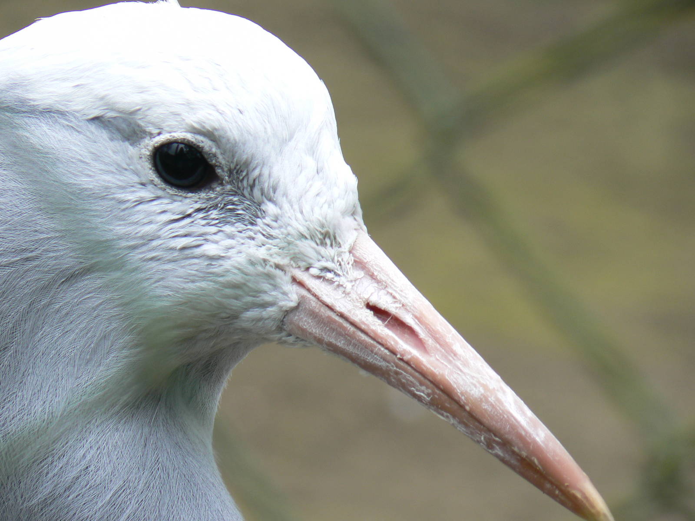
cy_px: 260
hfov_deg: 4.6
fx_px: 8673
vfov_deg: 3.4
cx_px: 348
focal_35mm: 432
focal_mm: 72
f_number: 5.6
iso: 80
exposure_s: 1/100
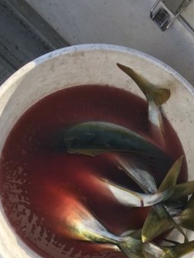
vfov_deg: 43.8
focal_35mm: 42
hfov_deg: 34.0
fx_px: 314
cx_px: 131
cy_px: 182
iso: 25
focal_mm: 4.15
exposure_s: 1/657
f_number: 2.2
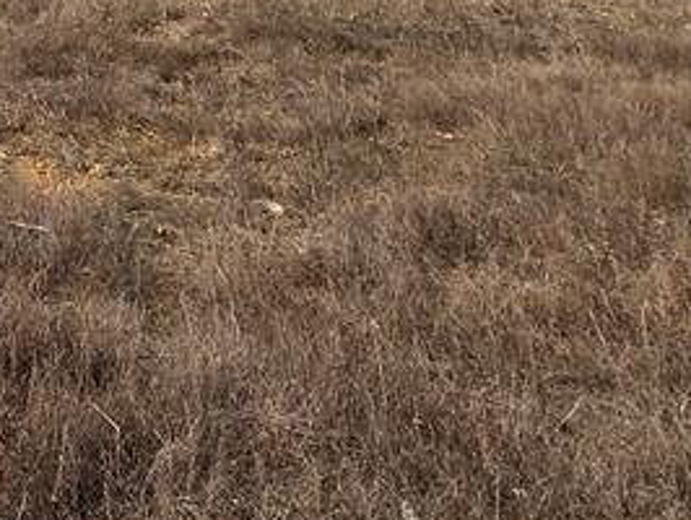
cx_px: -239
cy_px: -359
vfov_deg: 21.6
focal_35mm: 50
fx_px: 999
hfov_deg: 29.5
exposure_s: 1/2321
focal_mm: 2.2
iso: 50
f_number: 2.2
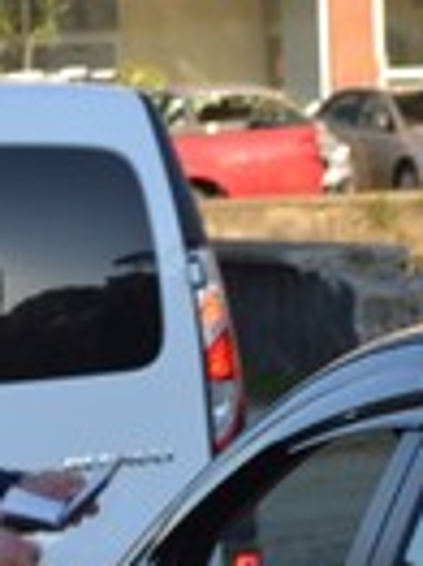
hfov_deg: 5.0
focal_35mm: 296
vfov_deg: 6.7
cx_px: 134
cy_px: 560
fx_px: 4831
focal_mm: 40
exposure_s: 1/125
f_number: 5.3
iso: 100
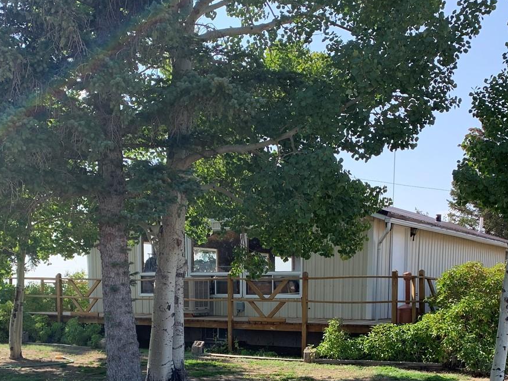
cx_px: 270
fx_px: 704
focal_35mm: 48
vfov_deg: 29.0
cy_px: 345
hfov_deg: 39.6
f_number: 1.8
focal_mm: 4.25
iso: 25
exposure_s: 1/822
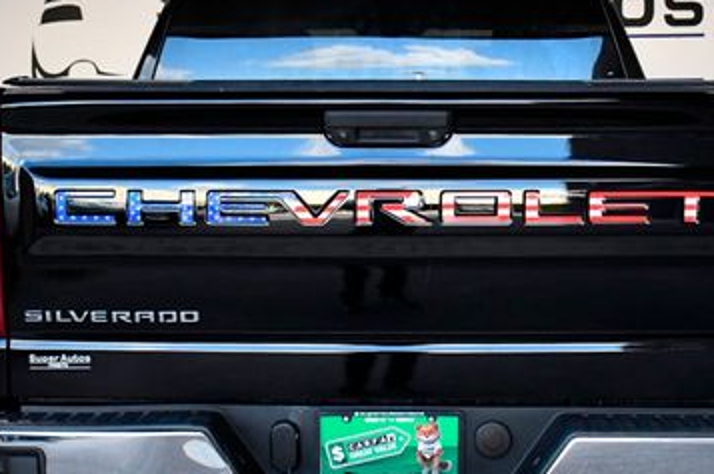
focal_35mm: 70
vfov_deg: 19.4
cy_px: 244
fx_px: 1386
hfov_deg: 28.9
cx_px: 396
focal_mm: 26
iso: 2500
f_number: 4.5
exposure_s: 1/1600
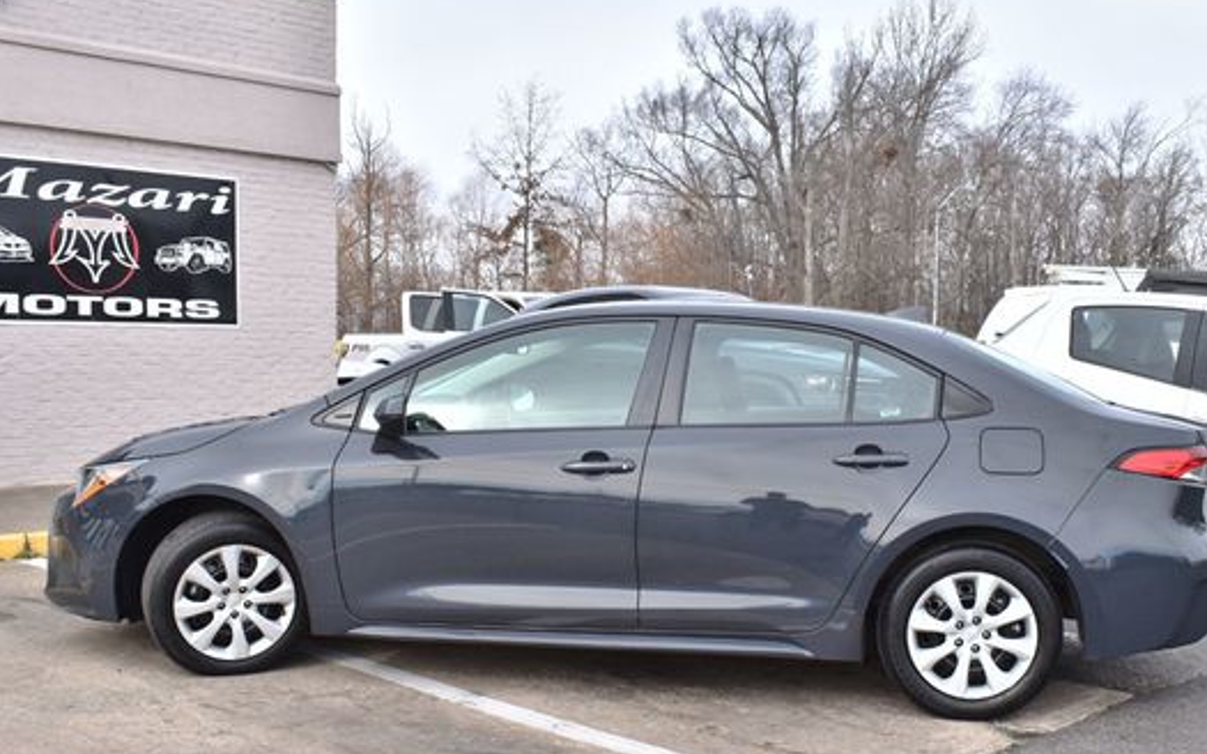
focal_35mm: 41
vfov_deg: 31.1
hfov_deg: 48.2
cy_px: 460
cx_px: 658
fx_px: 1349
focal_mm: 22
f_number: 11
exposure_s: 1/320
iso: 400
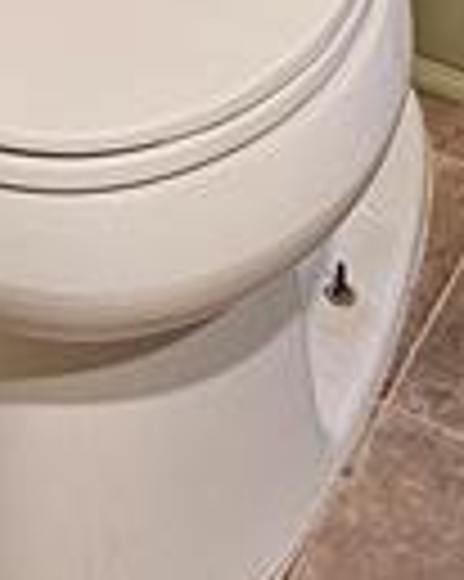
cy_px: -1025
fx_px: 2303
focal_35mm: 134
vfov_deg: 10.9
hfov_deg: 11.4
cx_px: 61
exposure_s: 1/120
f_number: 1.7
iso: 500
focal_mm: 6.3
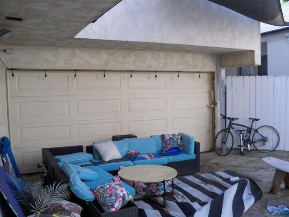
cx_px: 144
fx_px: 292
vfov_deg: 40.7
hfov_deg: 52.6
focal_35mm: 35
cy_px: 108
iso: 80
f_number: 3.5
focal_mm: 6.2
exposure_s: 1/160
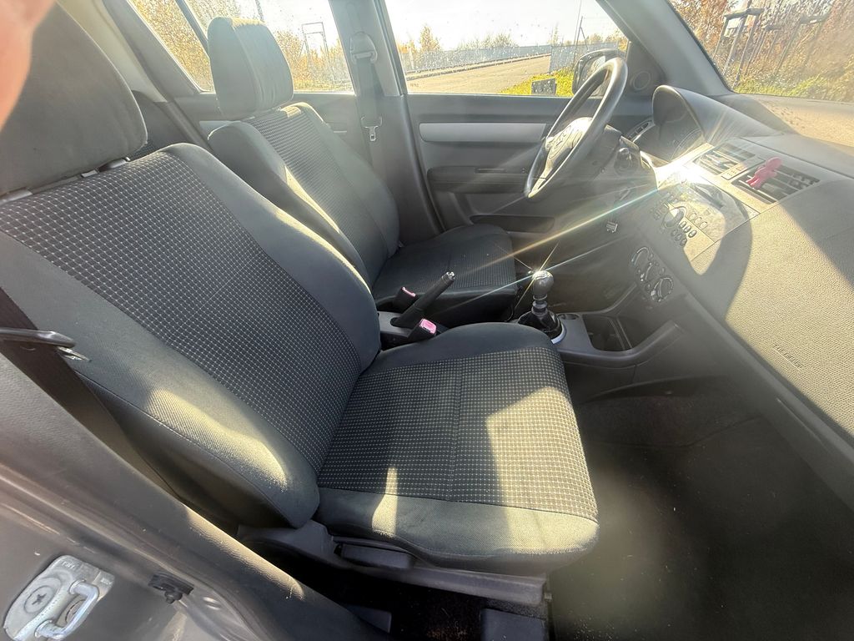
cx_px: 427
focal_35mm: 14
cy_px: 320
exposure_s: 1/99
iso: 160
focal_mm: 2.22
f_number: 2.2
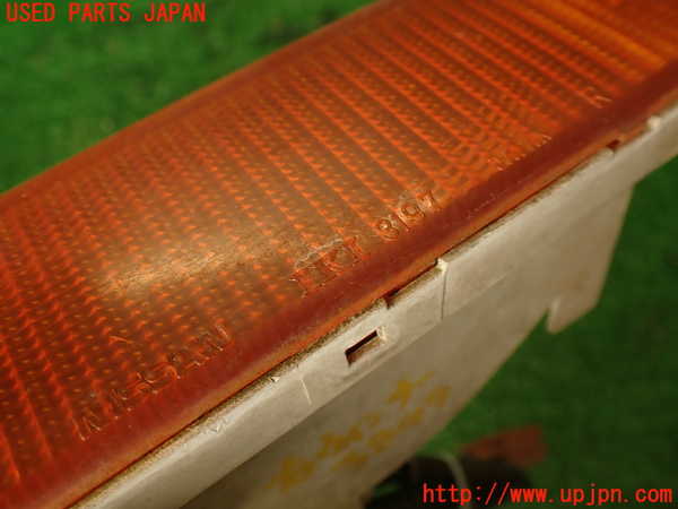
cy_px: 254
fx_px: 627
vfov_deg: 44.2
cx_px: 339
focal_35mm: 32
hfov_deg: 56.8
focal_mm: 5.79
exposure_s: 1/60
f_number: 2.4
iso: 125
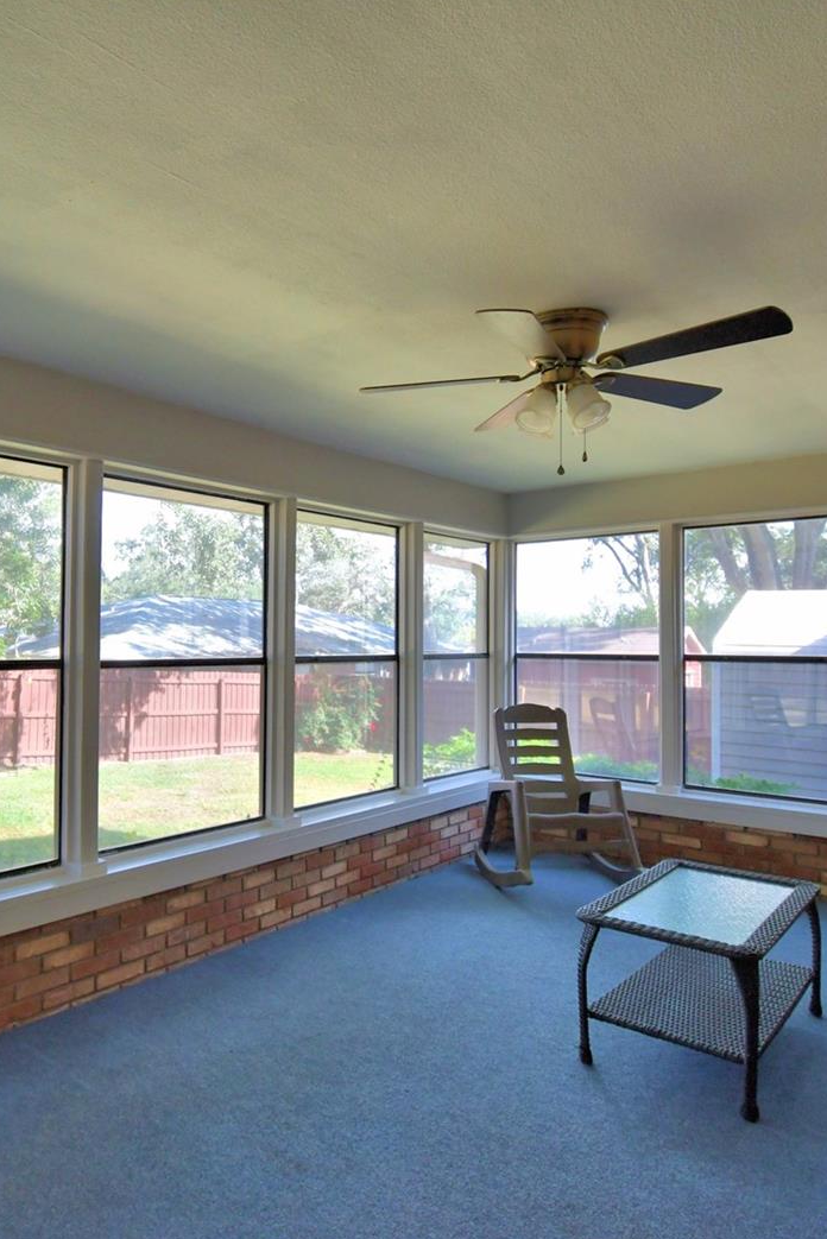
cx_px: 260
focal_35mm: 23
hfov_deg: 53.8
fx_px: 792
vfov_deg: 76.1
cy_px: 624
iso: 400
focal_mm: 10
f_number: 4.5
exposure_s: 1/125
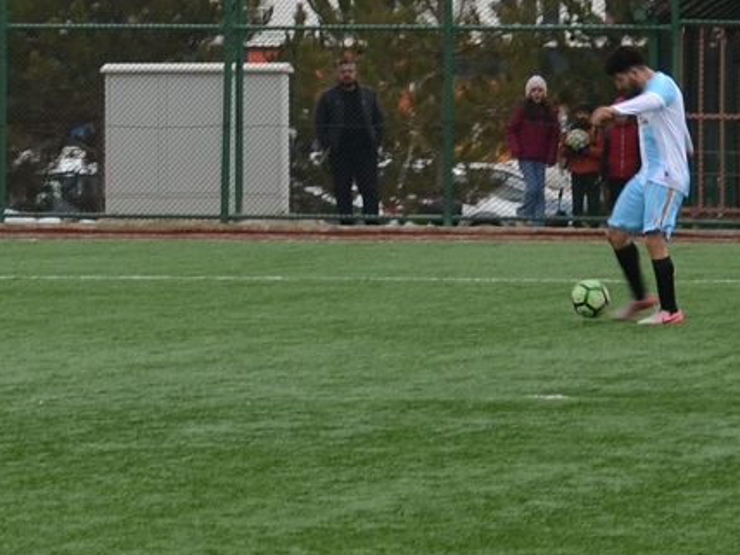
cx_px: -306
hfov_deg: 5.6
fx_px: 7482
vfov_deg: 4.2
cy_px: -48
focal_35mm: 350
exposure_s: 1/250
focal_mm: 52
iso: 180
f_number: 8
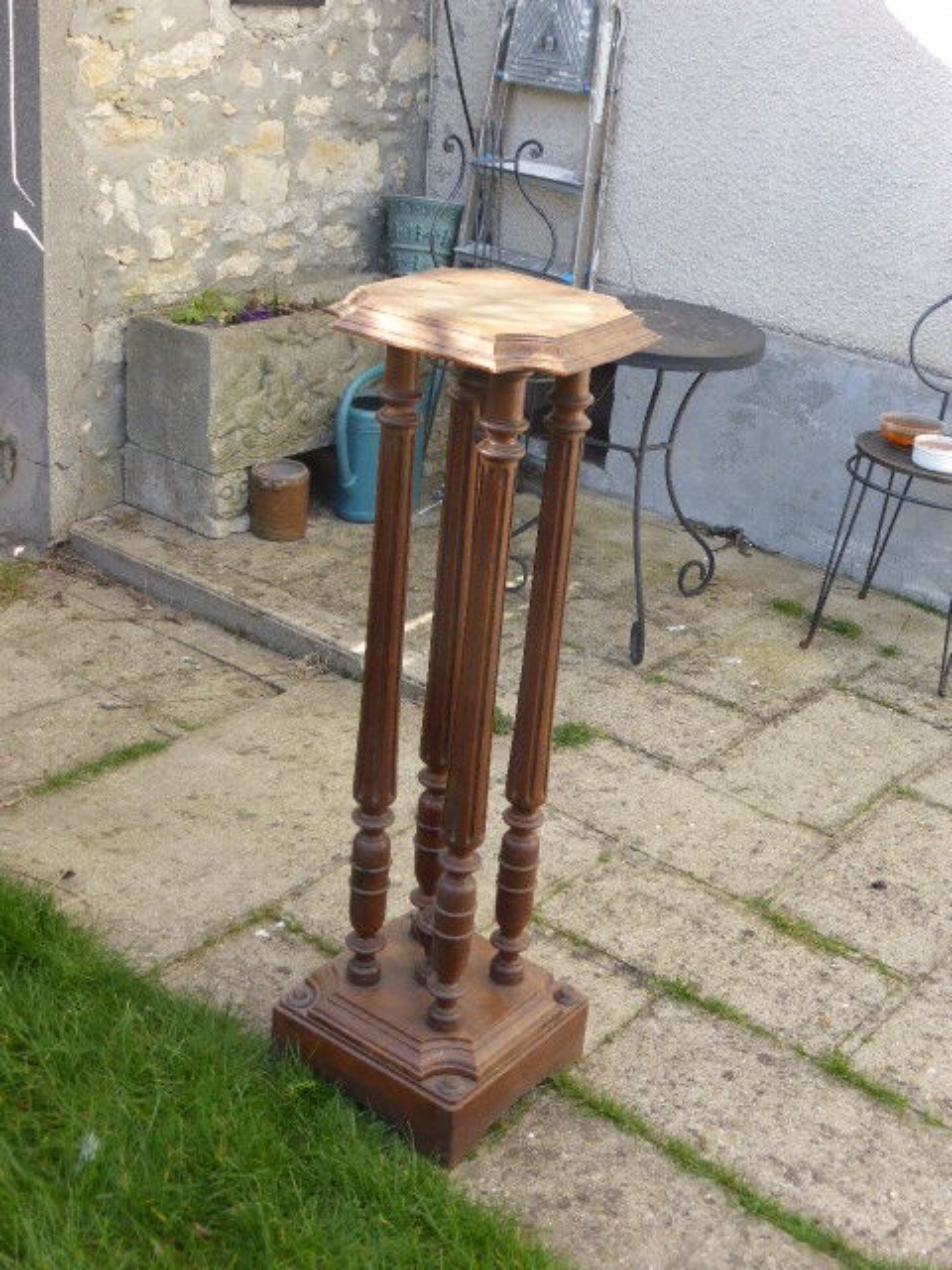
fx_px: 1687
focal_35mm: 46
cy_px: 635
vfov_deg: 41.2
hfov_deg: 31.5
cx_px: 476
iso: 200
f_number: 4.1
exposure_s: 1/250
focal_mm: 7.9
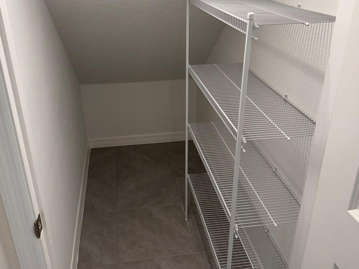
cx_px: 172
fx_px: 342
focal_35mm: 33
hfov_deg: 55.3
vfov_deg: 42.9
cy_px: 119
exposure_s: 1/120
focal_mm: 6.76
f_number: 1.78
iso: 100
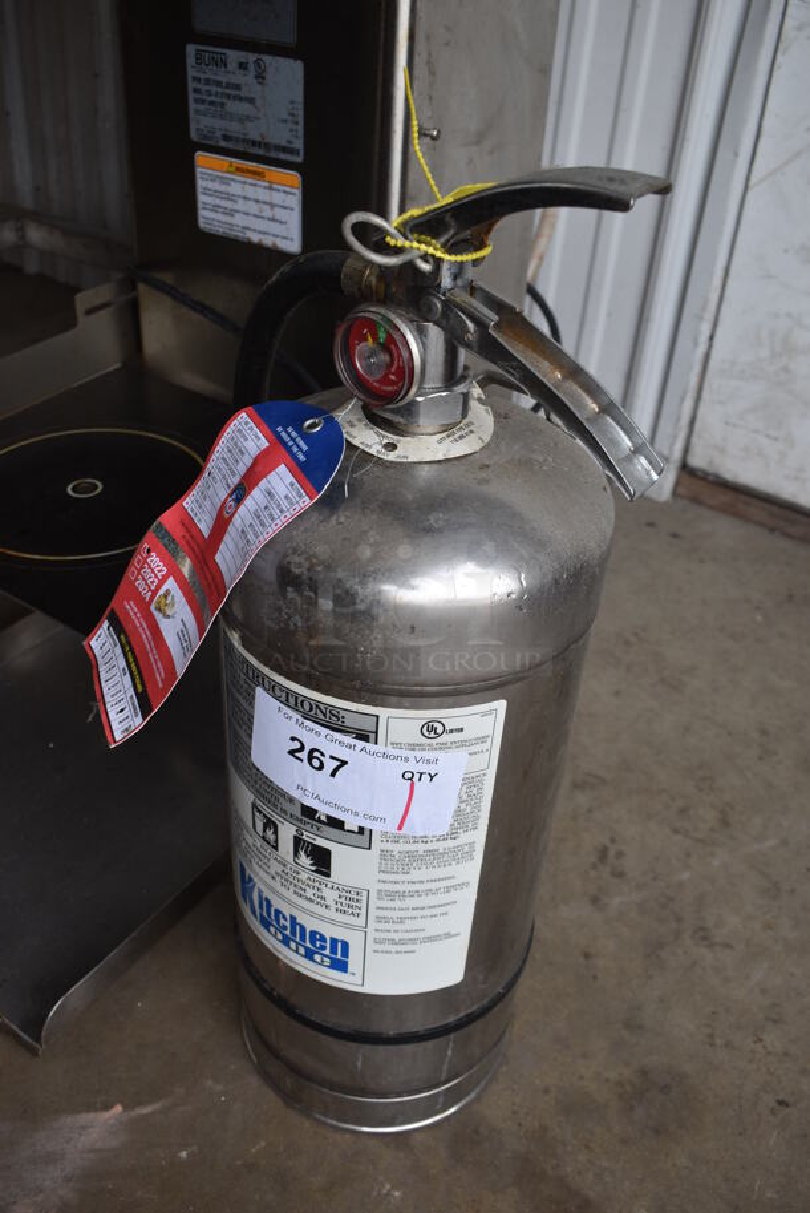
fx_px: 1061
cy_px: 606
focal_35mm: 32
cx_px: 405
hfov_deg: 41.8
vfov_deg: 59.5
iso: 200
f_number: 6.3
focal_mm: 21
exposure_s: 1/200
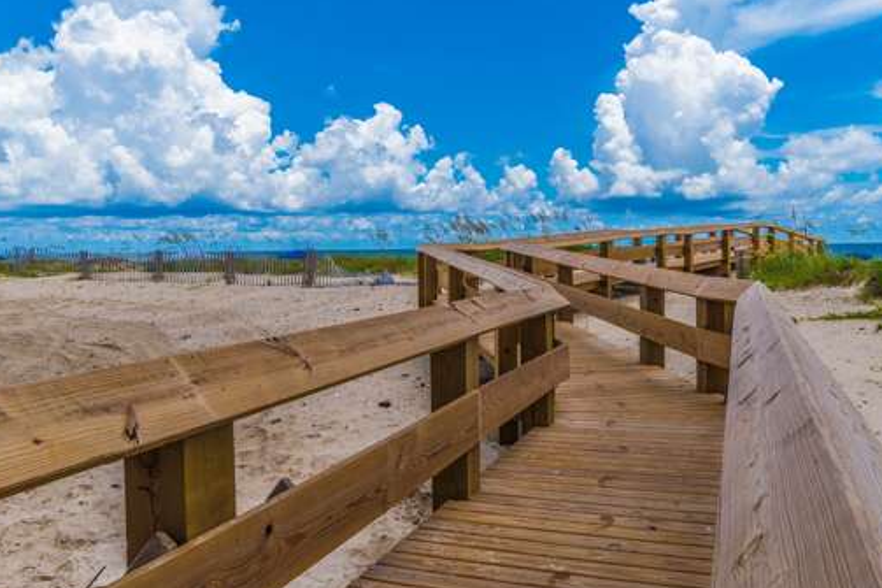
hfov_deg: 63.5
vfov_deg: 44.8
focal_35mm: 29
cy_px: 244
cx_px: 485
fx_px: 710
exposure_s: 1/1000
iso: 100
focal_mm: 19
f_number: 9
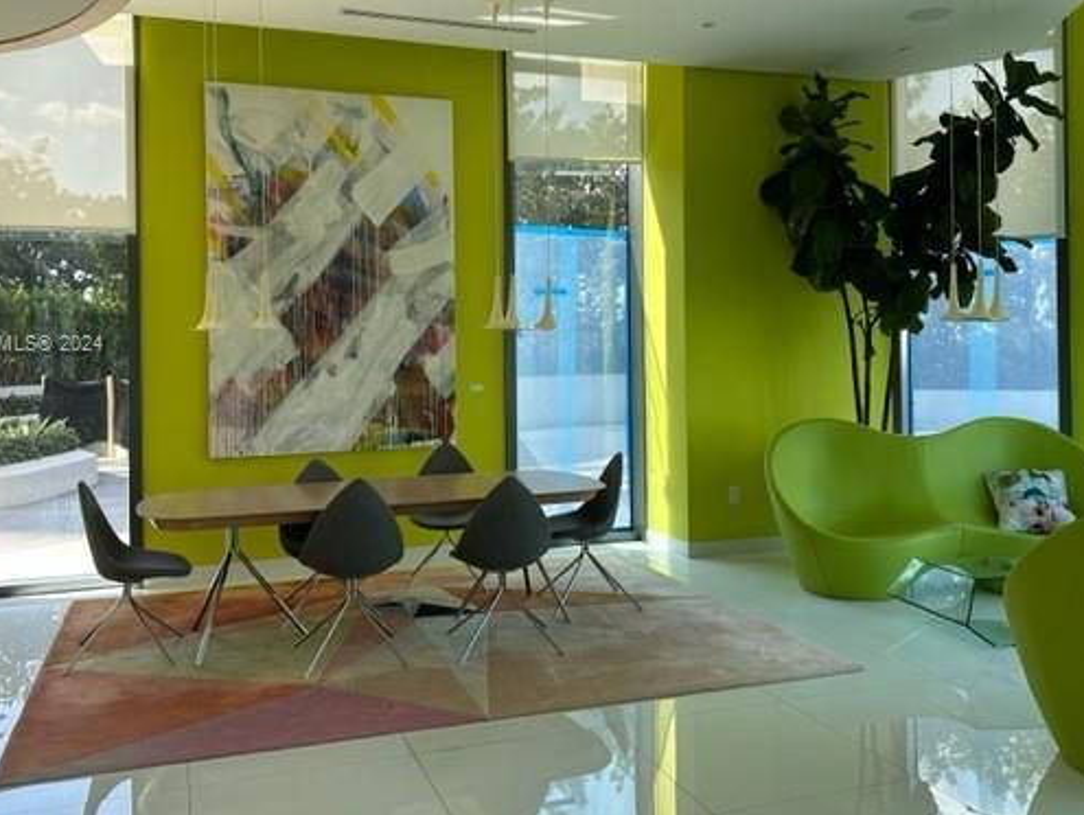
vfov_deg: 45.4
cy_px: 346
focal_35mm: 31
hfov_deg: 58.3
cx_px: 501
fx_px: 971
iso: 80
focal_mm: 6.86
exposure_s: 1/404
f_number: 1.78
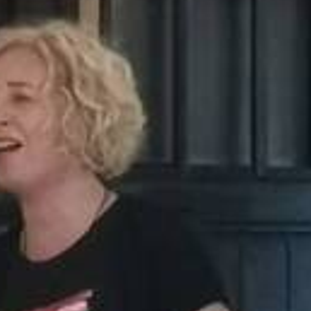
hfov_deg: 3.8
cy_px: 309
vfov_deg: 3.8
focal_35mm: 456
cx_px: -533
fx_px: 4635
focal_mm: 4.75
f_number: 1.8
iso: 250
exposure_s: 1/100
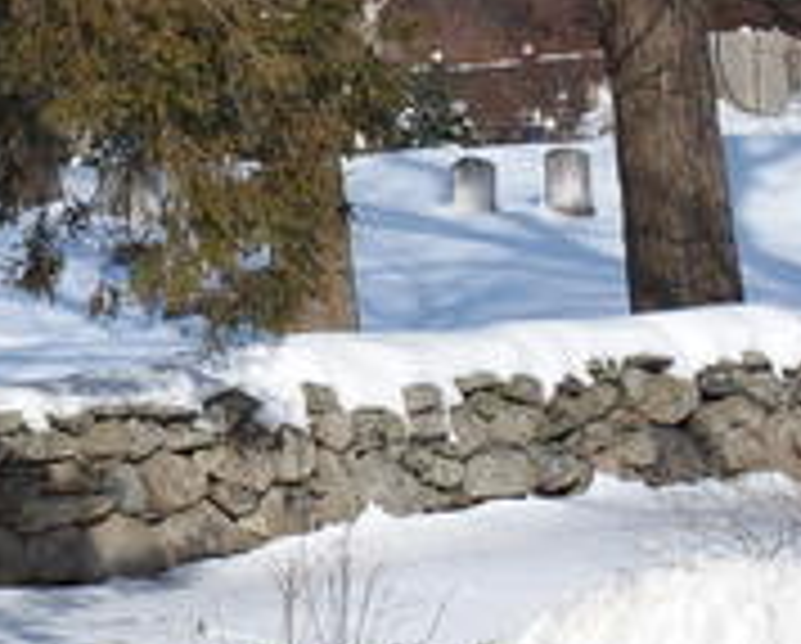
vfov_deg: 5.6
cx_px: -117
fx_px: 6554
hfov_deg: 7.0
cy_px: 356
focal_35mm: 276
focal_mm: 24
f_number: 5
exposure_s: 1/800
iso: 100
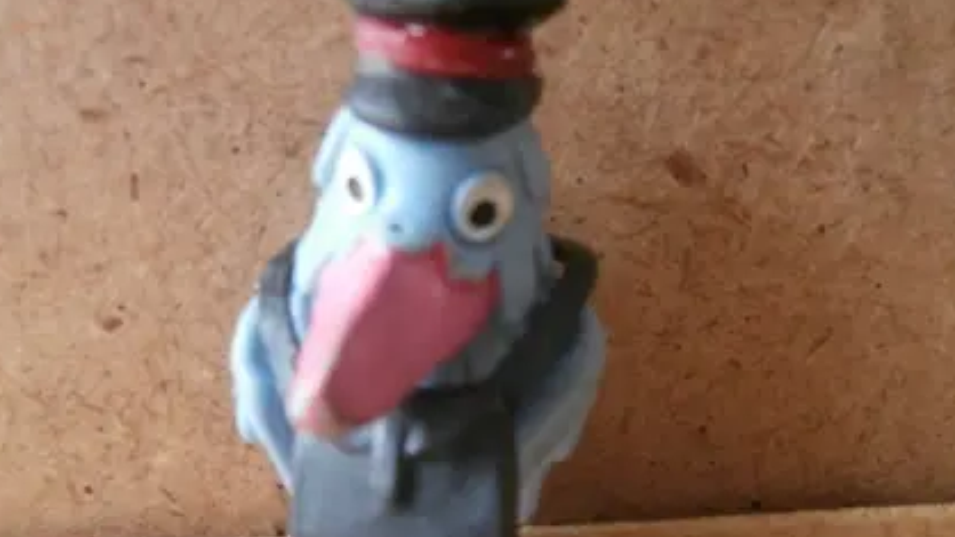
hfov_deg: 64.3
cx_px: 450
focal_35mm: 30
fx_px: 760
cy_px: 361
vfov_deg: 38.5
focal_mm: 4.2
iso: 200
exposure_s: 1/20
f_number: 3
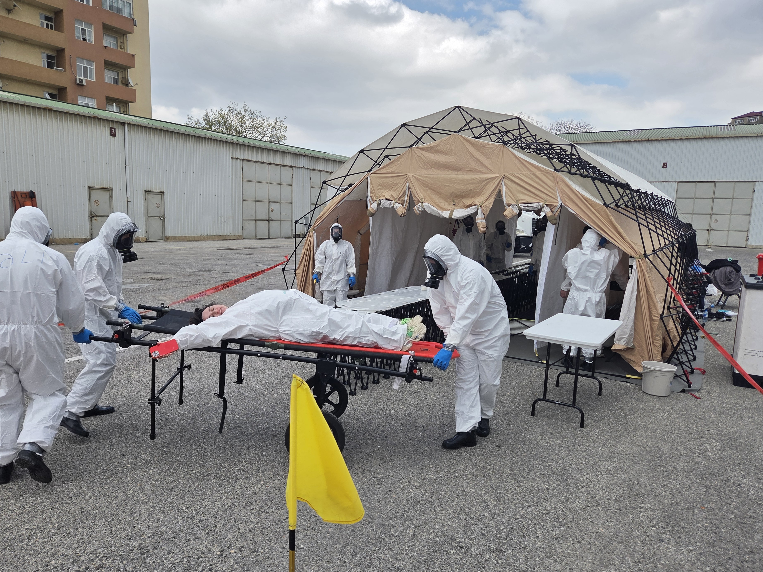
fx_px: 551
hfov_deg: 69.3
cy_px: 298
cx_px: 358
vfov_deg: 54.9
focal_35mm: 25
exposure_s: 1/2835
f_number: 1.8
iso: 80
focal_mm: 5.4
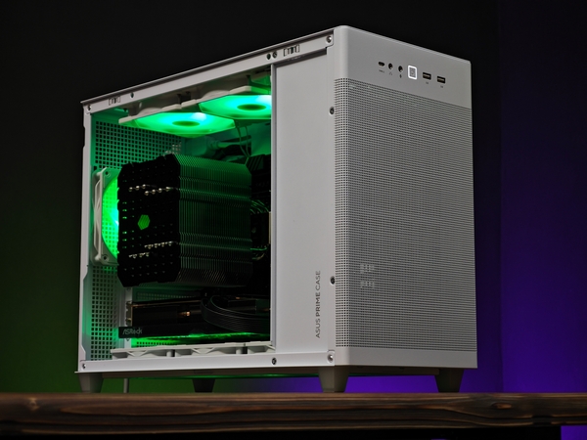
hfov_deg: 26.0
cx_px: 294
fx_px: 1272
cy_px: 220
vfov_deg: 19.6
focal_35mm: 75
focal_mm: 12.28
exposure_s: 1/30
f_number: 1.8
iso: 50
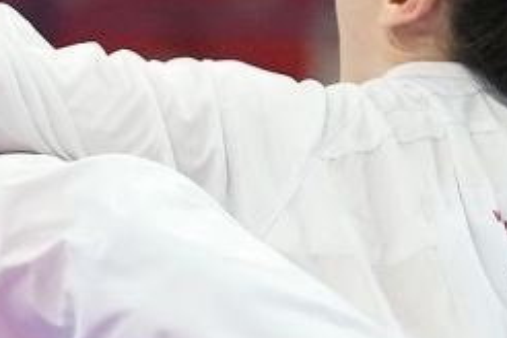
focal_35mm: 1200
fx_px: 16899
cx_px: 379
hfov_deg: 1.7
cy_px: 441
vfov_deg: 1.1
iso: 4000
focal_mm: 164
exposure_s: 1/1000
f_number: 2.8
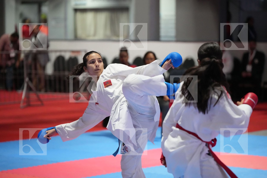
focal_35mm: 138
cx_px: 134
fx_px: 1023
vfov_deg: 9.9
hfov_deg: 14.9
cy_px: 89
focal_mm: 138
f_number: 2.8
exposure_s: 1/800
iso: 10000
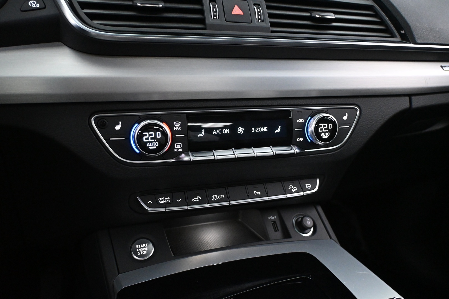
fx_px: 365
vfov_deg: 44.6
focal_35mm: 29
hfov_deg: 63.2
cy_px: 150
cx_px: 224
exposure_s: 1/30
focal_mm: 19.5
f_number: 3.8
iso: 5600
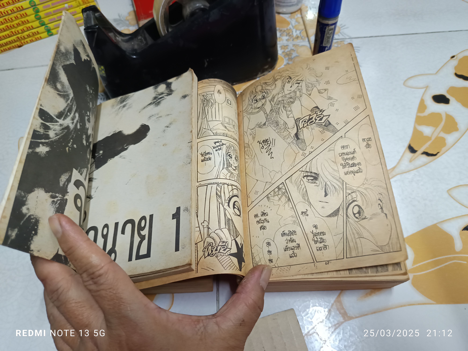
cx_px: 234
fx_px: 324
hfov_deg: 71.6
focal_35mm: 24
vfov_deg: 56.8
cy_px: 176
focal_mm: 5.31
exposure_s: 1/33.3
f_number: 1.7
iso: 1233
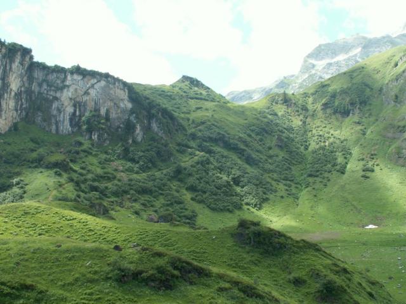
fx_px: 411
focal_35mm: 35
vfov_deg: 40.7
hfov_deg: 52.6
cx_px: 203
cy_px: 152
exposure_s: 1/50
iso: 50
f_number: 7.1
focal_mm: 5.86
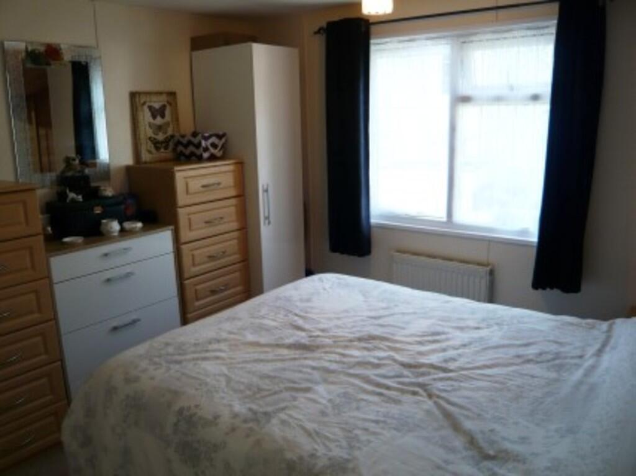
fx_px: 514
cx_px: 318
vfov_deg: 49.7
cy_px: 238
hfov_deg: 63.5
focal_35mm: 28
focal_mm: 4.6
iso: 100
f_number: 2.8
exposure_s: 1/50
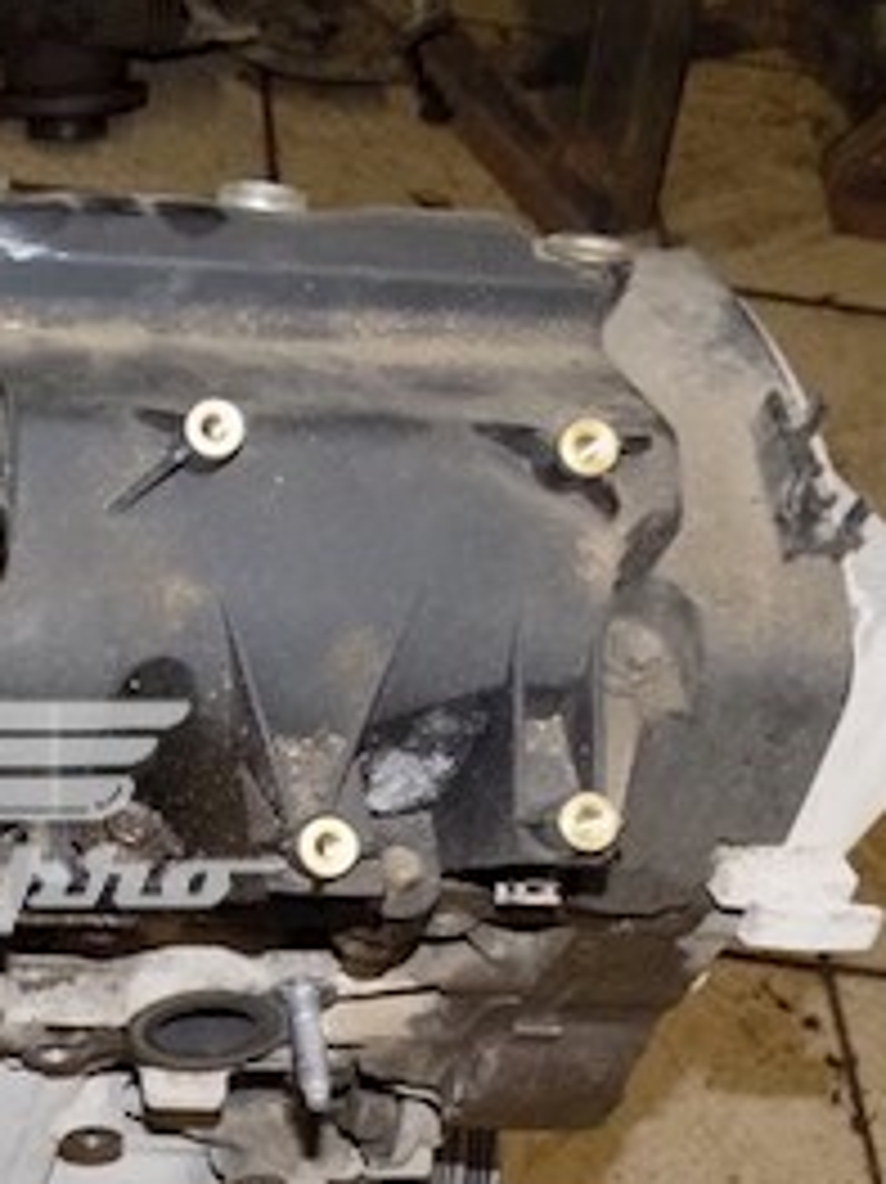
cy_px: 837
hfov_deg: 23.2
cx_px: -256
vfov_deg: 33.9
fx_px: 1913
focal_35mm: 56
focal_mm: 4
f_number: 3.1
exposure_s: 1/30
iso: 200
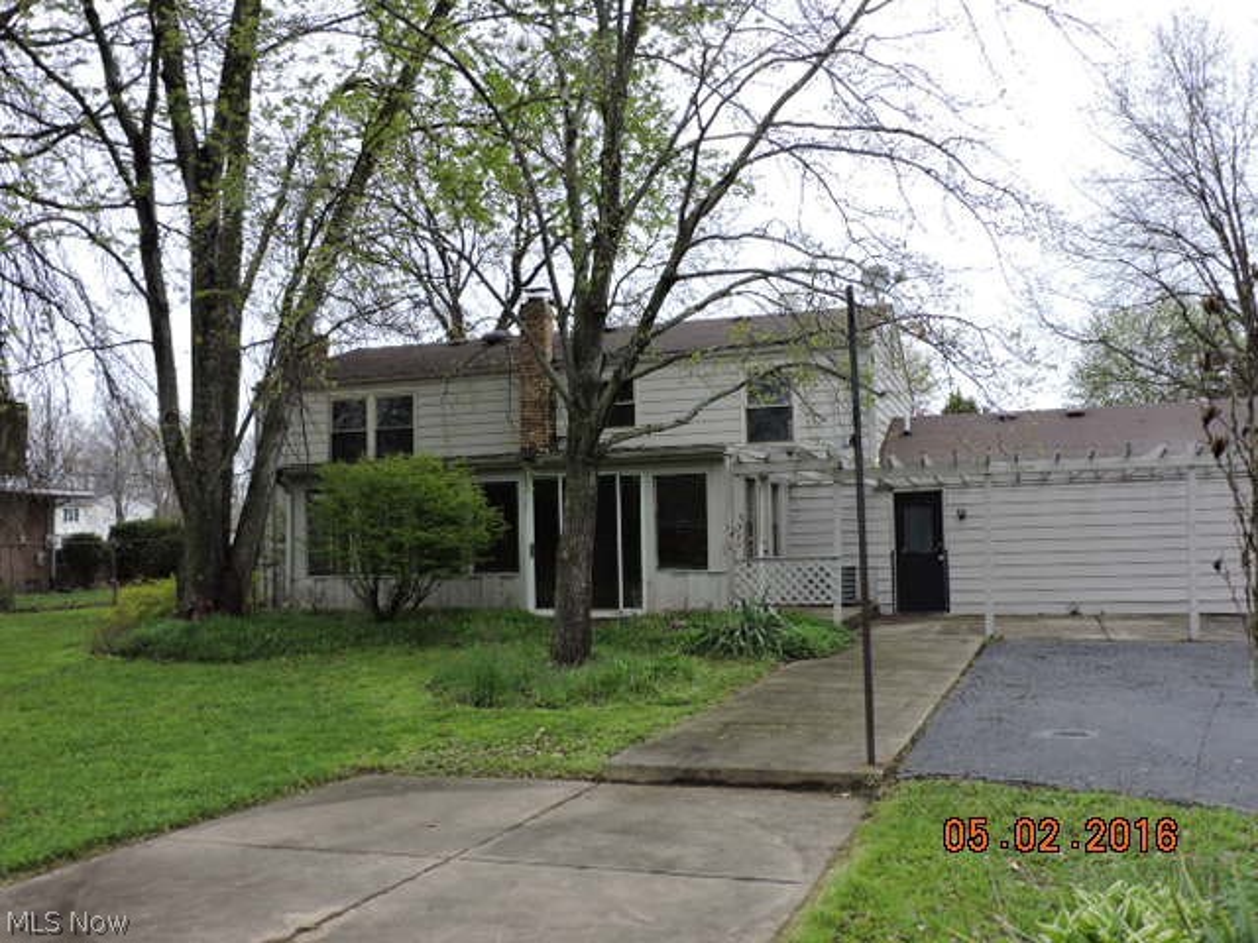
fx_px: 1199
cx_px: 629
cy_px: 472
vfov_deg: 42.9
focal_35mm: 33
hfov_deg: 55.4
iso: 100
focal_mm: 5.9
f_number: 3.2
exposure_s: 1/250
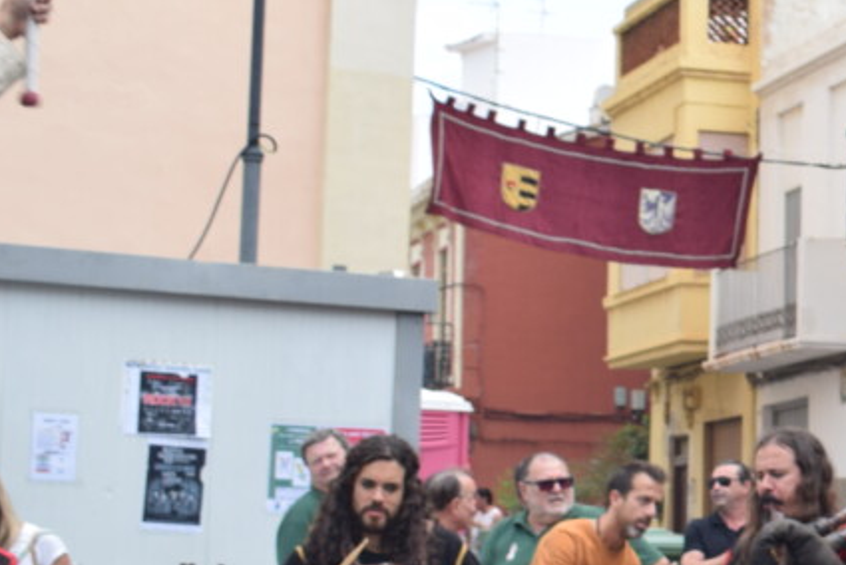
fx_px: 2587
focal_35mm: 110
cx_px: 1174
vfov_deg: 12.5
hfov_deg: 17.2
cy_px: 298
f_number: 7.1
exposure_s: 1/160
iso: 100
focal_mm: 26
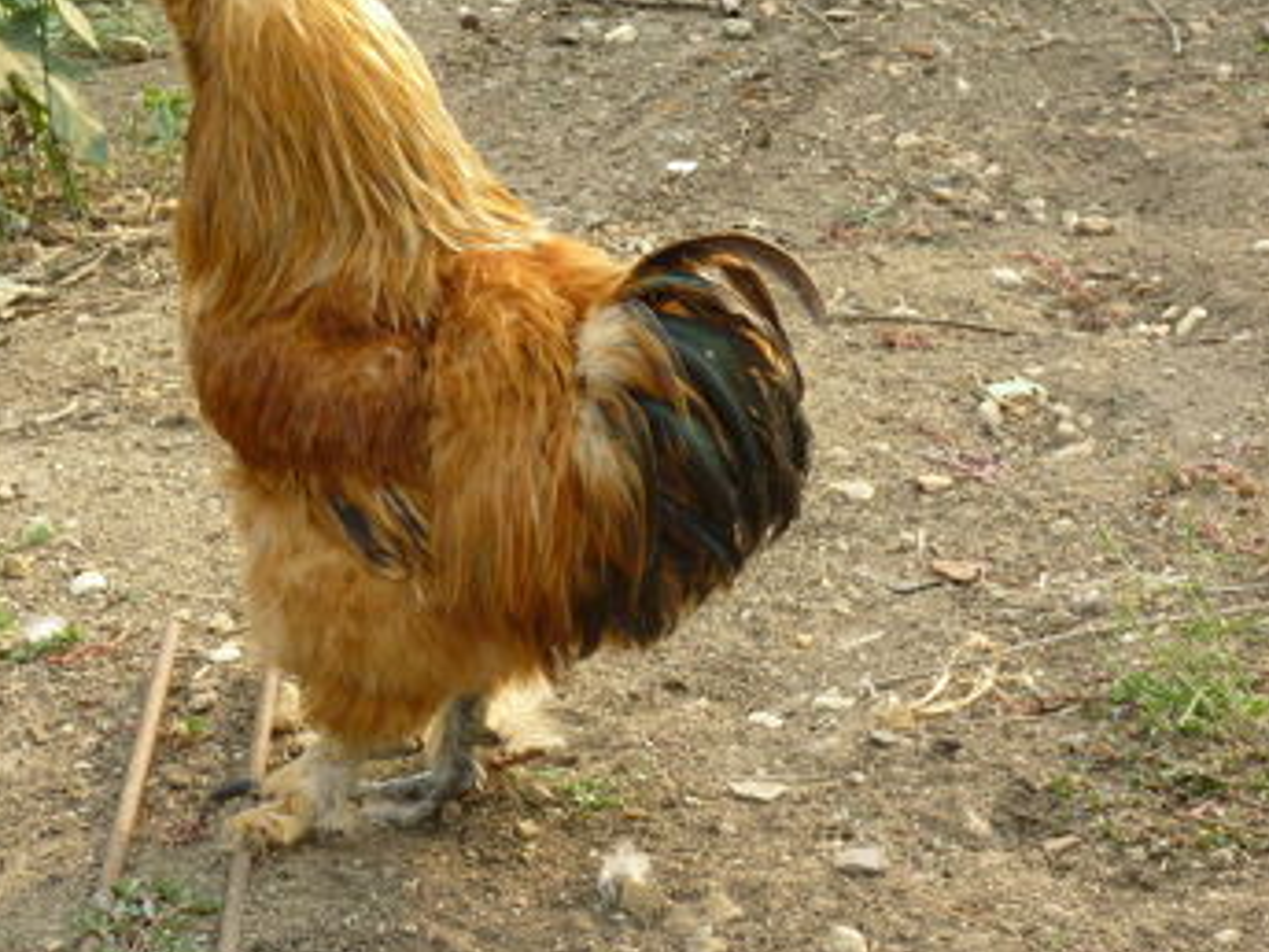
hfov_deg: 17.4
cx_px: 461
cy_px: 391
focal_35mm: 113
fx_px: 4143
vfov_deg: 13.1
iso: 80
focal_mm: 14.4
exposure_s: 1/100
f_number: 3.4
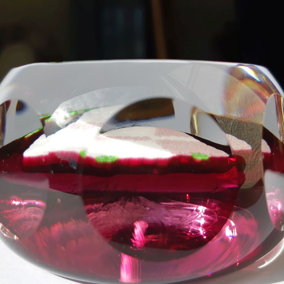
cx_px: 147
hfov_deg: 47.2
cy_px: 152
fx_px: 325
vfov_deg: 47.2
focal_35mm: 35
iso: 40
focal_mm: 3.93
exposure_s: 1/1577
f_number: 1.7
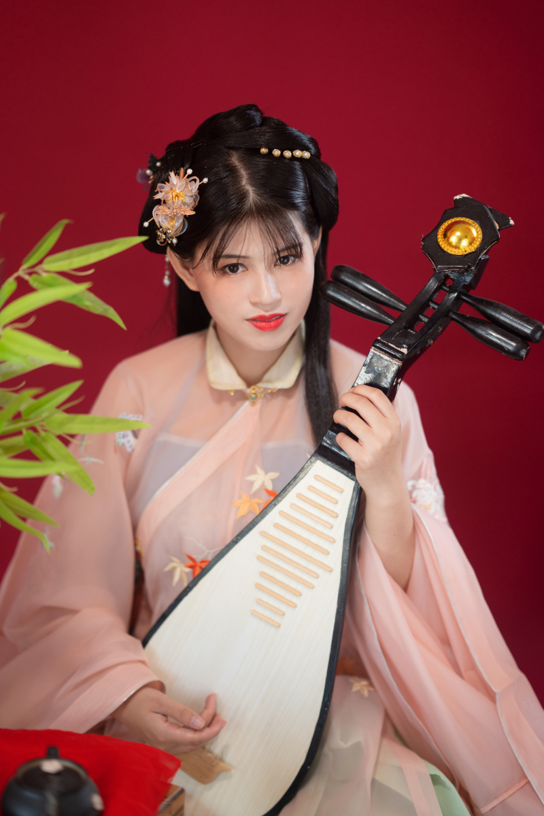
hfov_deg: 16.1
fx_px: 1927
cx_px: 272
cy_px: 408
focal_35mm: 85
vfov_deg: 23.9
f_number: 1.4
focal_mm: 85
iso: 160
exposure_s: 1/100
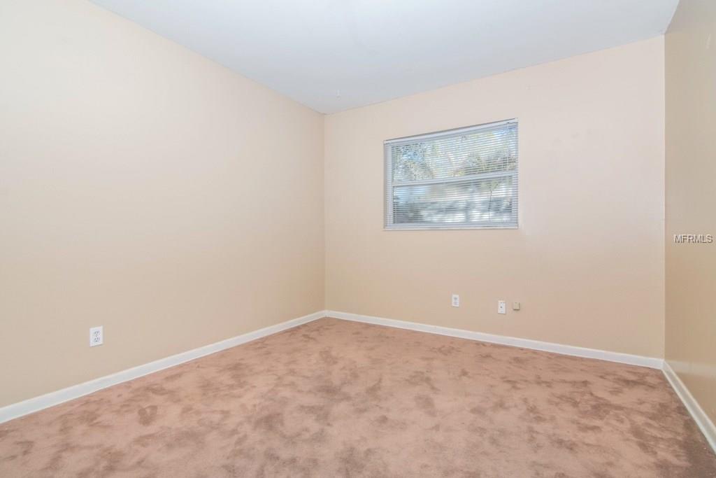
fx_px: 328
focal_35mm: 16
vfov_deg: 72.1
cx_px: 358
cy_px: 239
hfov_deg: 95.0
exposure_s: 1/200
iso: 640
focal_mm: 11
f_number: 10
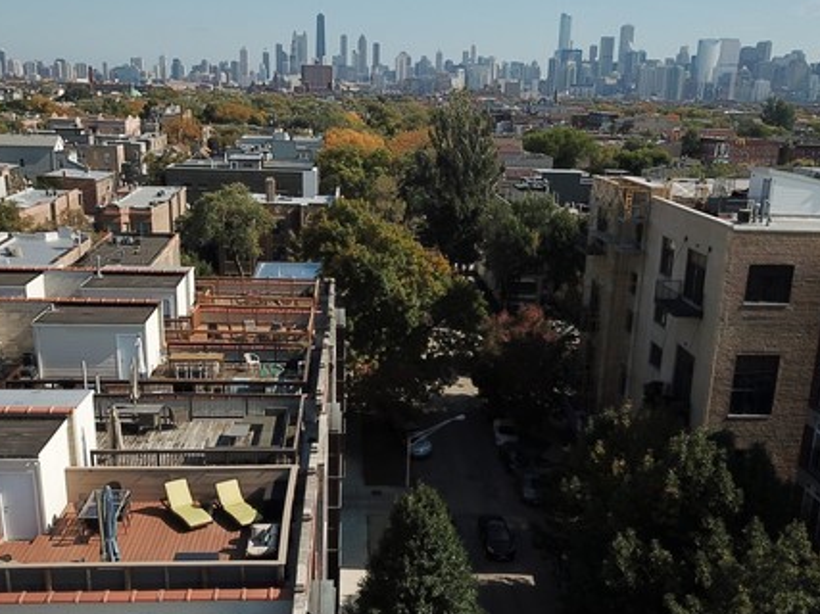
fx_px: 924
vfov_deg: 36.4
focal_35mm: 39
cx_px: 432
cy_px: 409
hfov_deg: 47.9
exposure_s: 1/1883
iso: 100
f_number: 2.2
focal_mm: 4.73
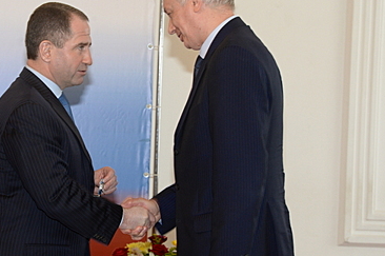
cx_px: 120
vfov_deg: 9.1
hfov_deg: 13.6
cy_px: 97
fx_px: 1613
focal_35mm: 151
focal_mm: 105
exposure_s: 1/60
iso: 1250
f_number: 8
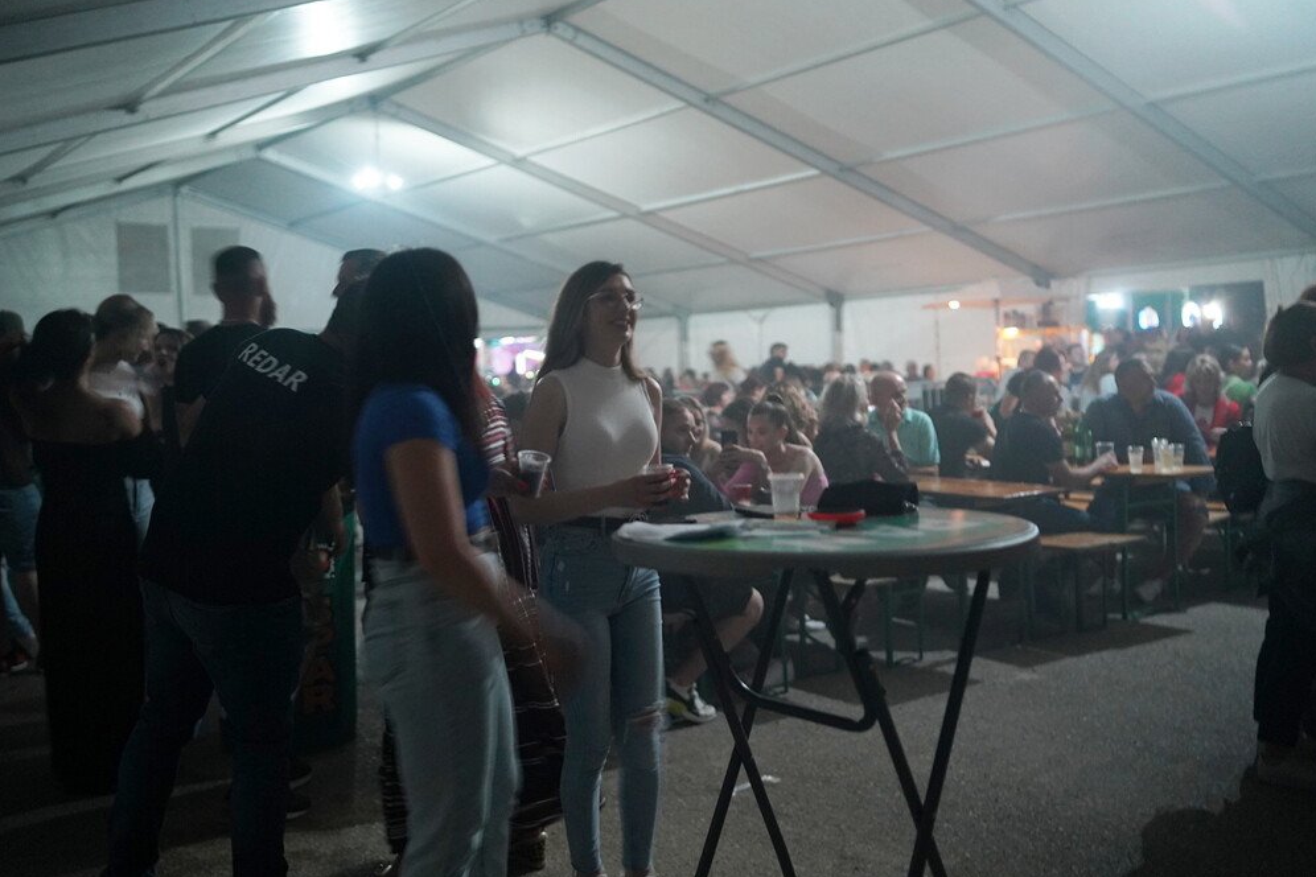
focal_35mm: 36
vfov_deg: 36.9
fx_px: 1316
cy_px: 435
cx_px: 645
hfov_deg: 53.1
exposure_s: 1/6
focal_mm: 35
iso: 2500
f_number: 1.4
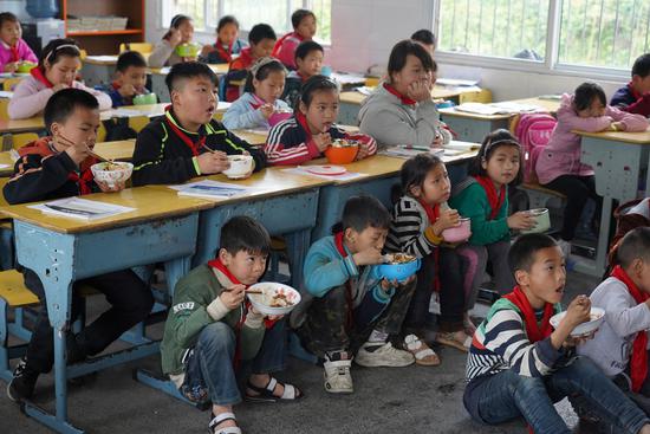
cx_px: 325
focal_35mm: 59
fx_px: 1065
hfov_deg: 33.9
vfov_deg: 23.0
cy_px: 217
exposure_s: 1/200
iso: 640
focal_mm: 59
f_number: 4
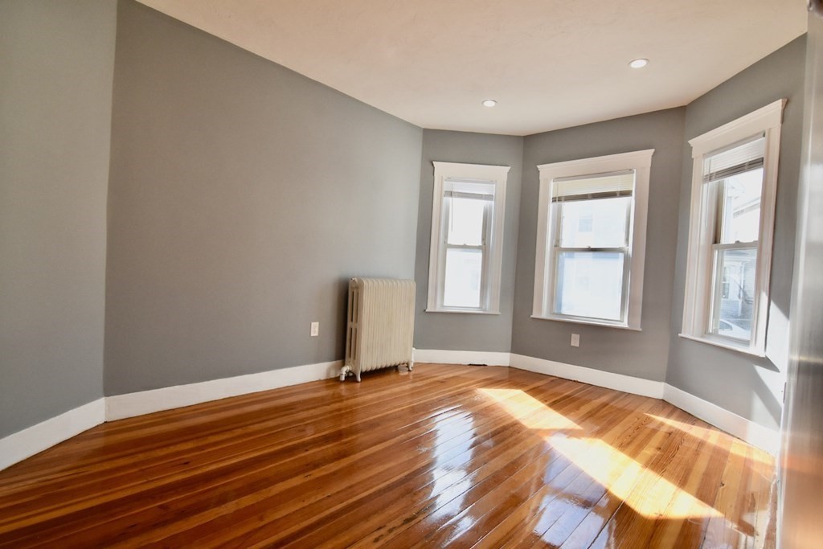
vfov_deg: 69.7
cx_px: 412
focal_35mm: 17
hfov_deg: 92.4
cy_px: 274
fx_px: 394
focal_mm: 11.5
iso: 800
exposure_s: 1/200
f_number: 7.1
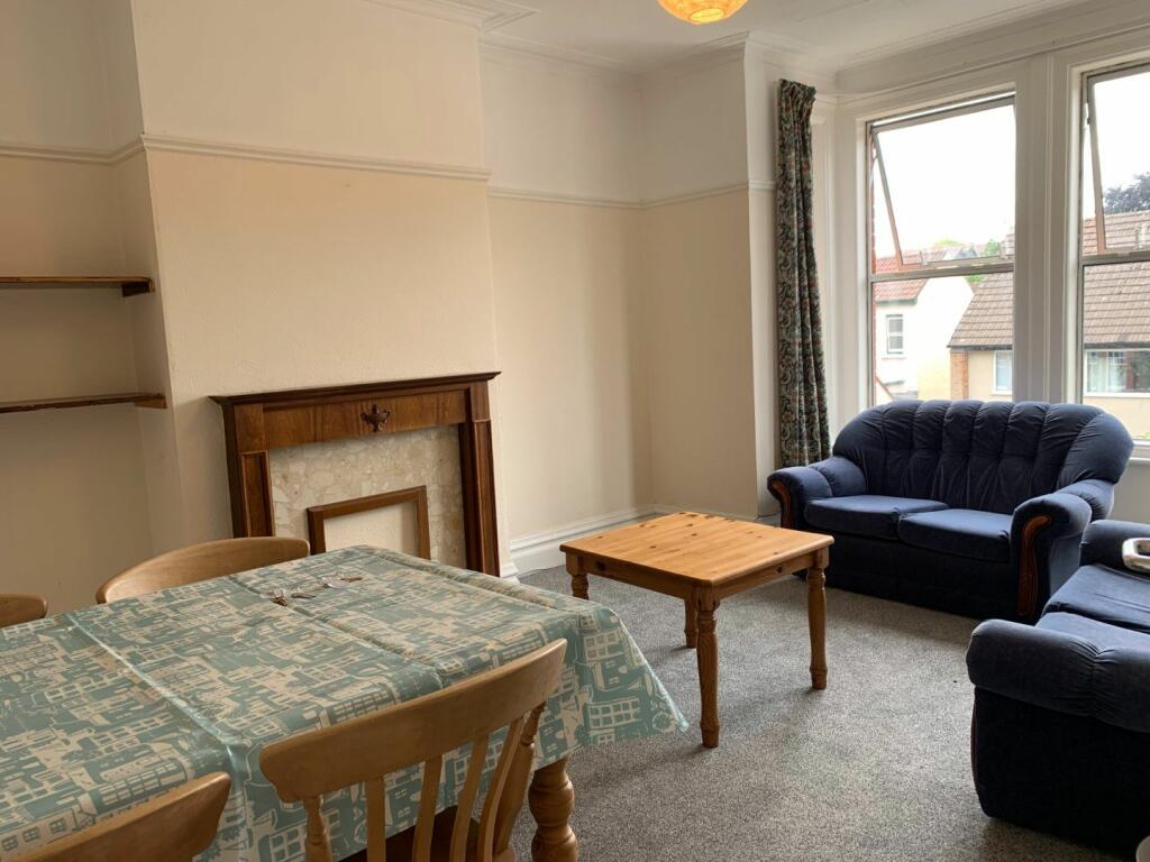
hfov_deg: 67.3
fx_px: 864
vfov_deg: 53.1
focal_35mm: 26
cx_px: 575
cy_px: 431
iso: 50
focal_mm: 4.25
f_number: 1.8
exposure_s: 1/121
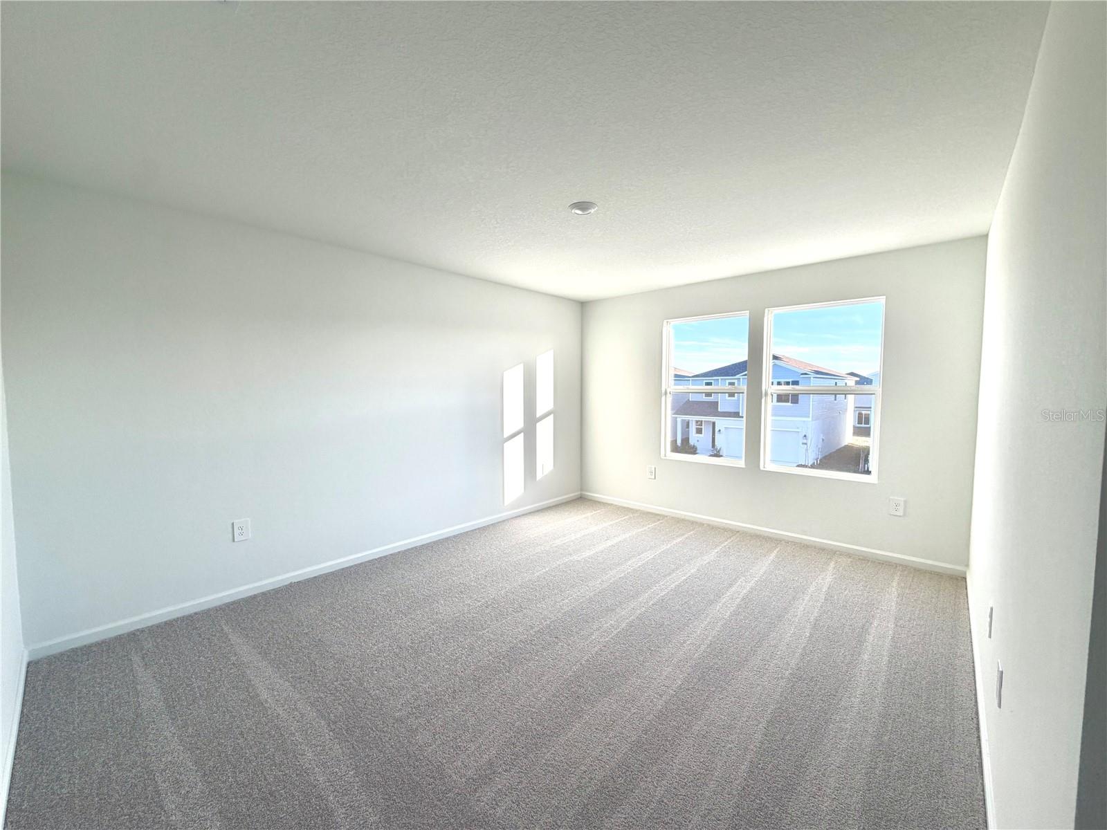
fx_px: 448
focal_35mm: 14
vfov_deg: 85.7
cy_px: 415
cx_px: 554
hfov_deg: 102.1
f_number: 2.2
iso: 50
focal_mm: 2.22
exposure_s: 1/121
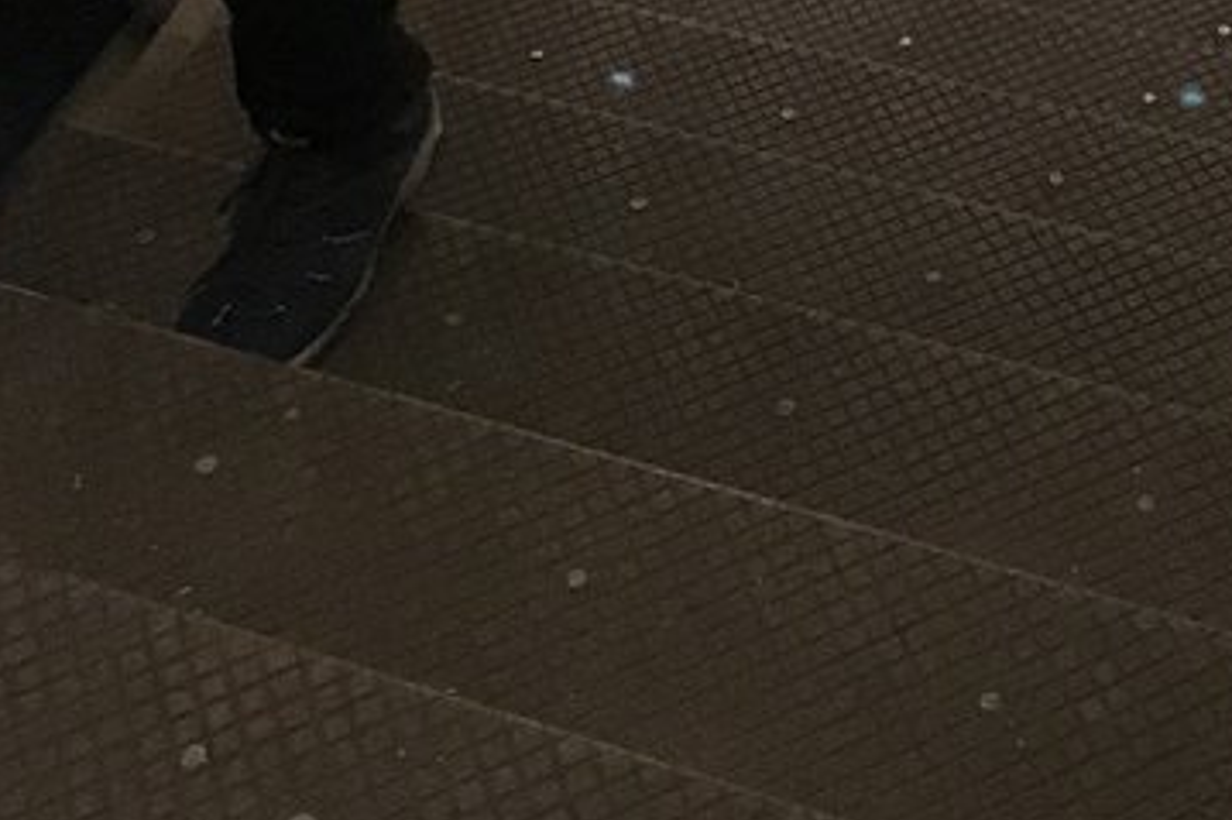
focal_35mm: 84
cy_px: -703
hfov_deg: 23.7
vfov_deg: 14.2
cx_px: 1033
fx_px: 2873
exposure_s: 1/15
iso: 320
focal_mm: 4.15
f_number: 2.2
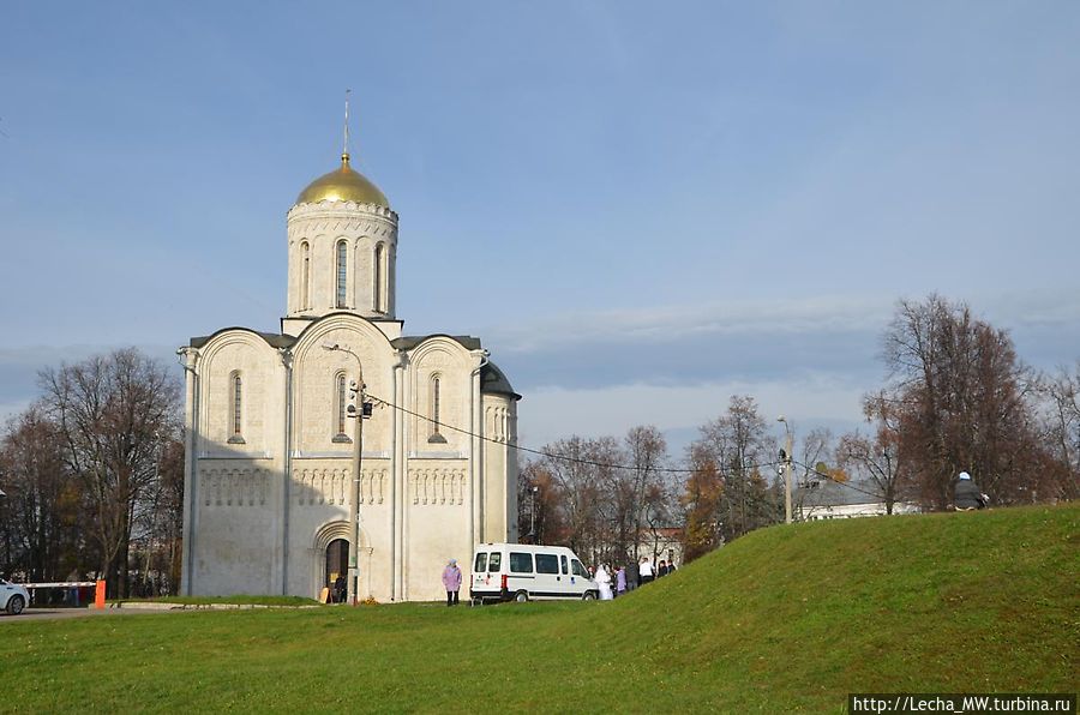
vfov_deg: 34.1
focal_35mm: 39
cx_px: 540
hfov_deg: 49.6
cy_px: 358
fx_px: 1168
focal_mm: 26
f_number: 8
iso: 100
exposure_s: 1/250
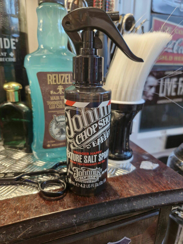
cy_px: 122
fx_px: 162
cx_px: 92
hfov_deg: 58.9
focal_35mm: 23
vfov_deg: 73.9
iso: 160
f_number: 1.8
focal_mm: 5.54
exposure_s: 1/100
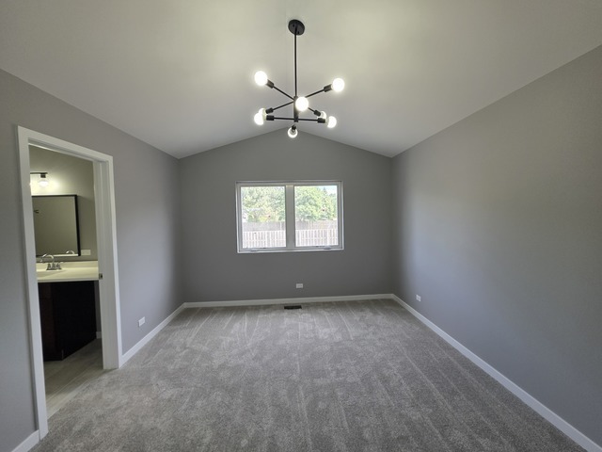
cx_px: 301
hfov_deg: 106.2
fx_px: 226
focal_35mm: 13
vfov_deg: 89.9
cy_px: 226
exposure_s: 1/120
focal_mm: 2.2
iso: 64
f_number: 1.9
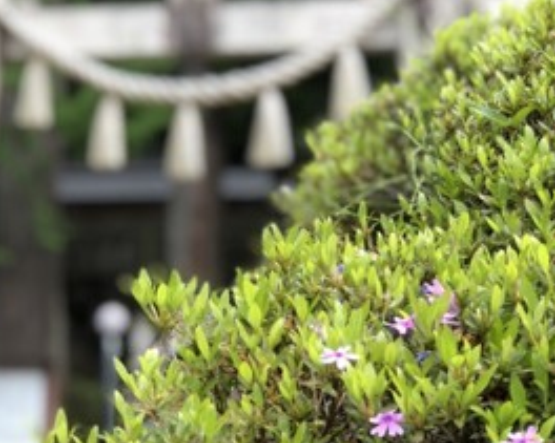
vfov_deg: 16.2
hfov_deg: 20.1
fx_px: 1560
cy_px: 195
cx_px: 202
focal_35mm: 95
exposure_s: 1/120
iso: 25
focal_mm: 6.6
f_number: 2.8
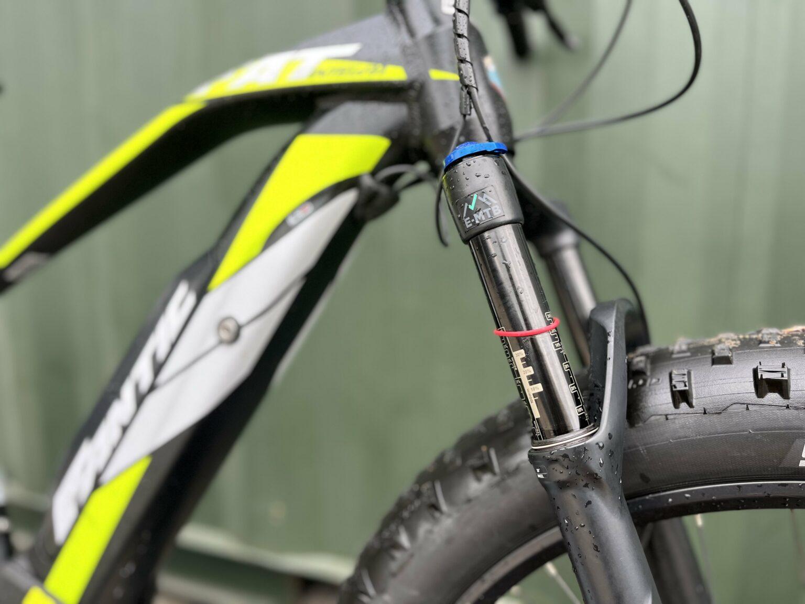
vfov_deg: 53.1
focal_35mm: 26
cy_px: 302
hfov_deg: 67.3
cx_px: 402
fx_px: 605
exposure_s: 1/172
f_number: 1.6
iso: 50
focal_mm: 5.1
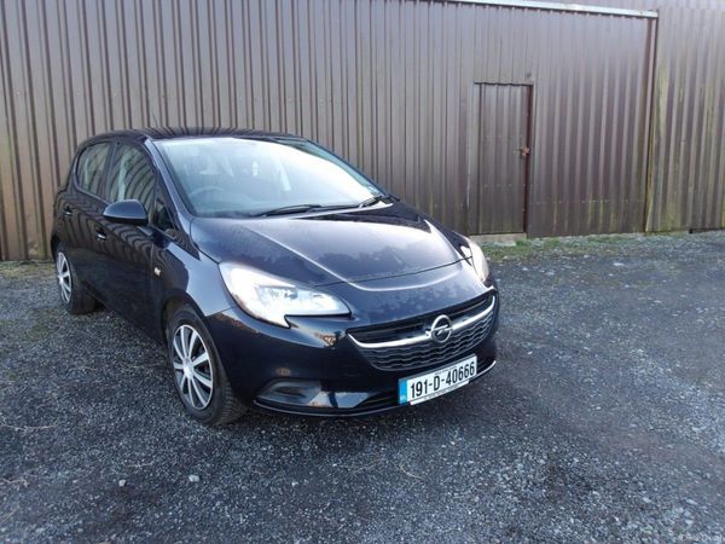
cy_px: 272
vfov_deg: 51.4
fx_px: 565
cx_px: 362
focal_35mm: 27
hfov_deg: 65.3
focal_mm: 4.9
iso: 100
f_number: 3
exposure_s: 1/69
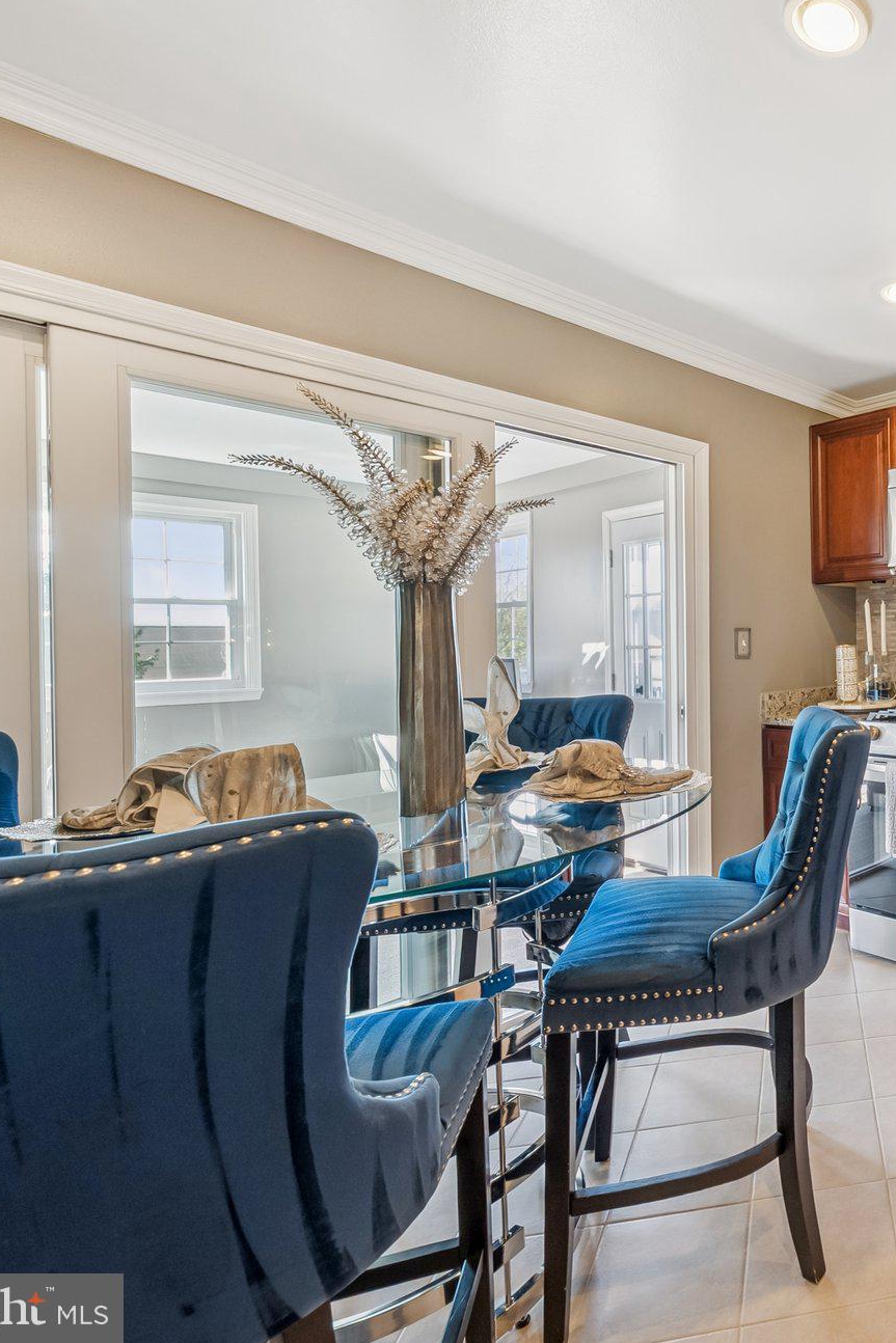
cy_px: 640
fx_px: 709
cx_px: 956
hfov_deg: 48.6
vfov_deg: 86.8
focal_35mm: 19
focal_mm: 12
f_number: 7.1
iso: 640
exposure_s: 1/15
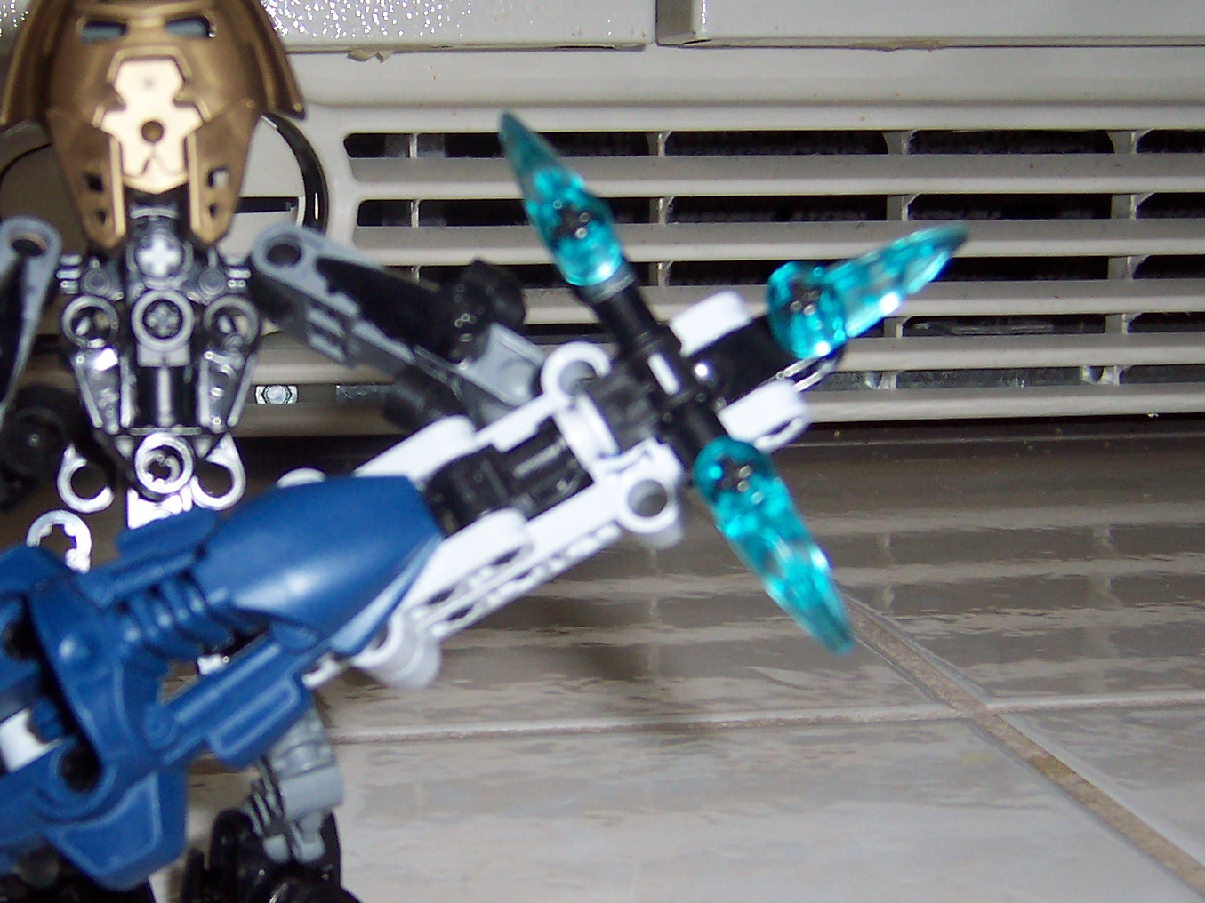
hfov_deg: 35.0
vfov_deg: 27.0
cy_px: 551
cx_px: 351
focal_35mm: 54
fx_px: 1880
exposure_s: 1/60
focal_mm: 5.6
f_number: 2.8
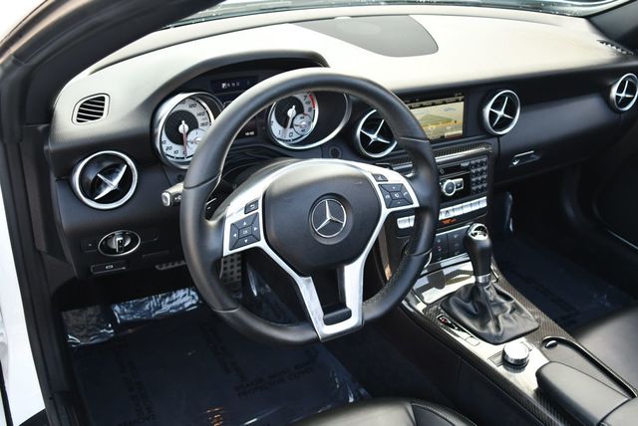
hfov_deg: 53.1
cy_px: 213
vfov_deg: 36.9
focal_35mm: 36
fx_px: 639
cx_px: 319
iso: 400
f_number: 3.5
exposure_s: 1/250
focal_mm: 18
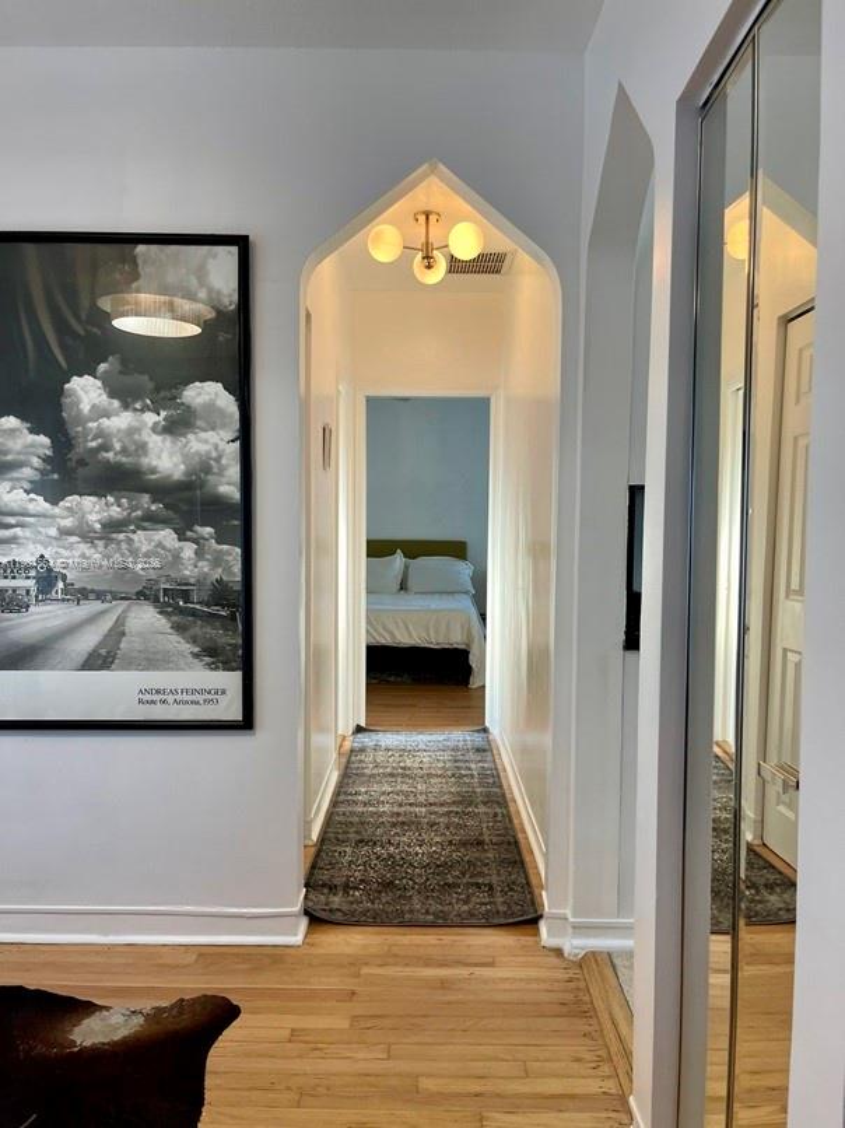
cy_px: 564
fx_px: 814
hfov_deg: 54.9
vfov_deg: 69.4
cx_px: 422
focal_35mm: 25
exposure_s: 1/60
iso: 125
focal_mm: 5.1
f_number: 1.6
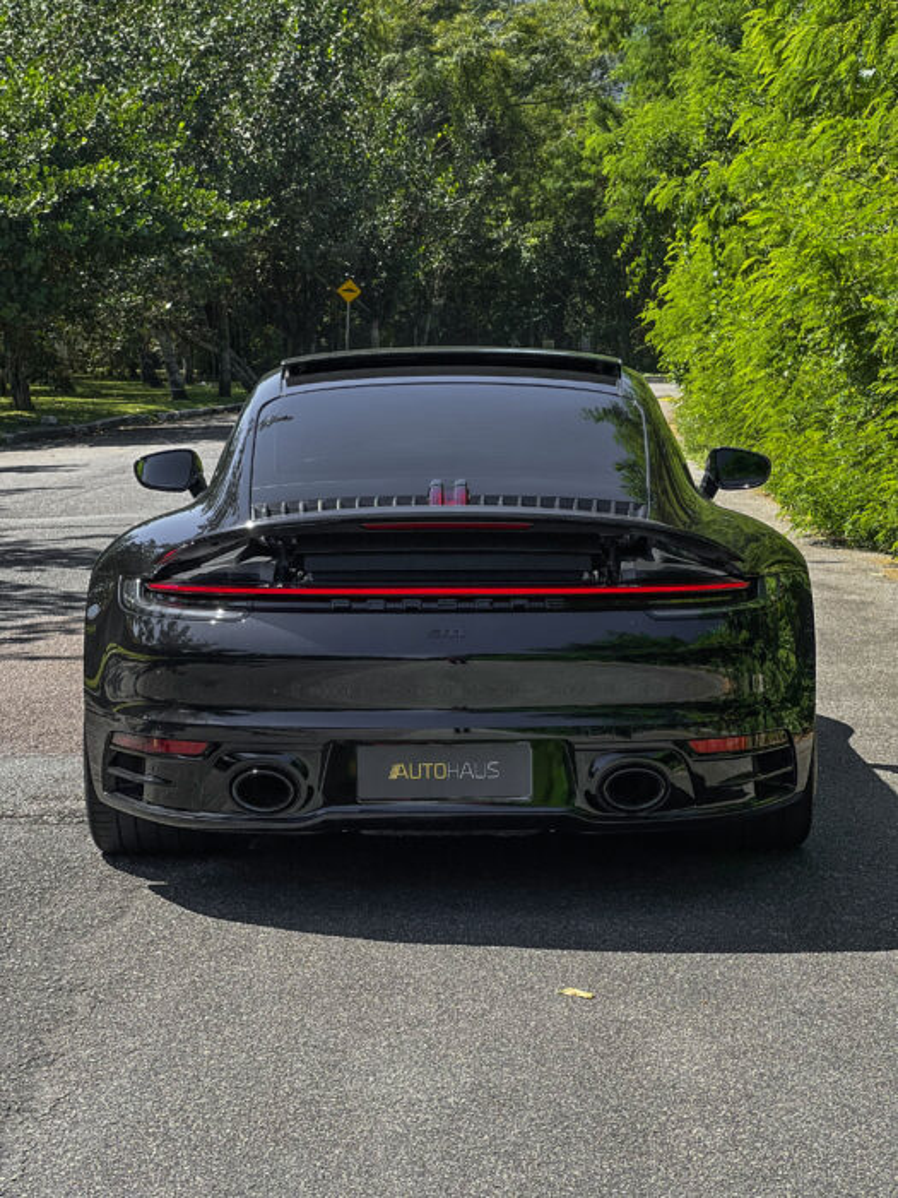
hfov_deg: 19.1
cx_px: 449
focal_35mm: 77
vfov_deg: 25.3
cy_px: 599
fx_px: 2663
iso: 32
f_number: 2.8
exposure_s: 1/494
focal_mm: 9
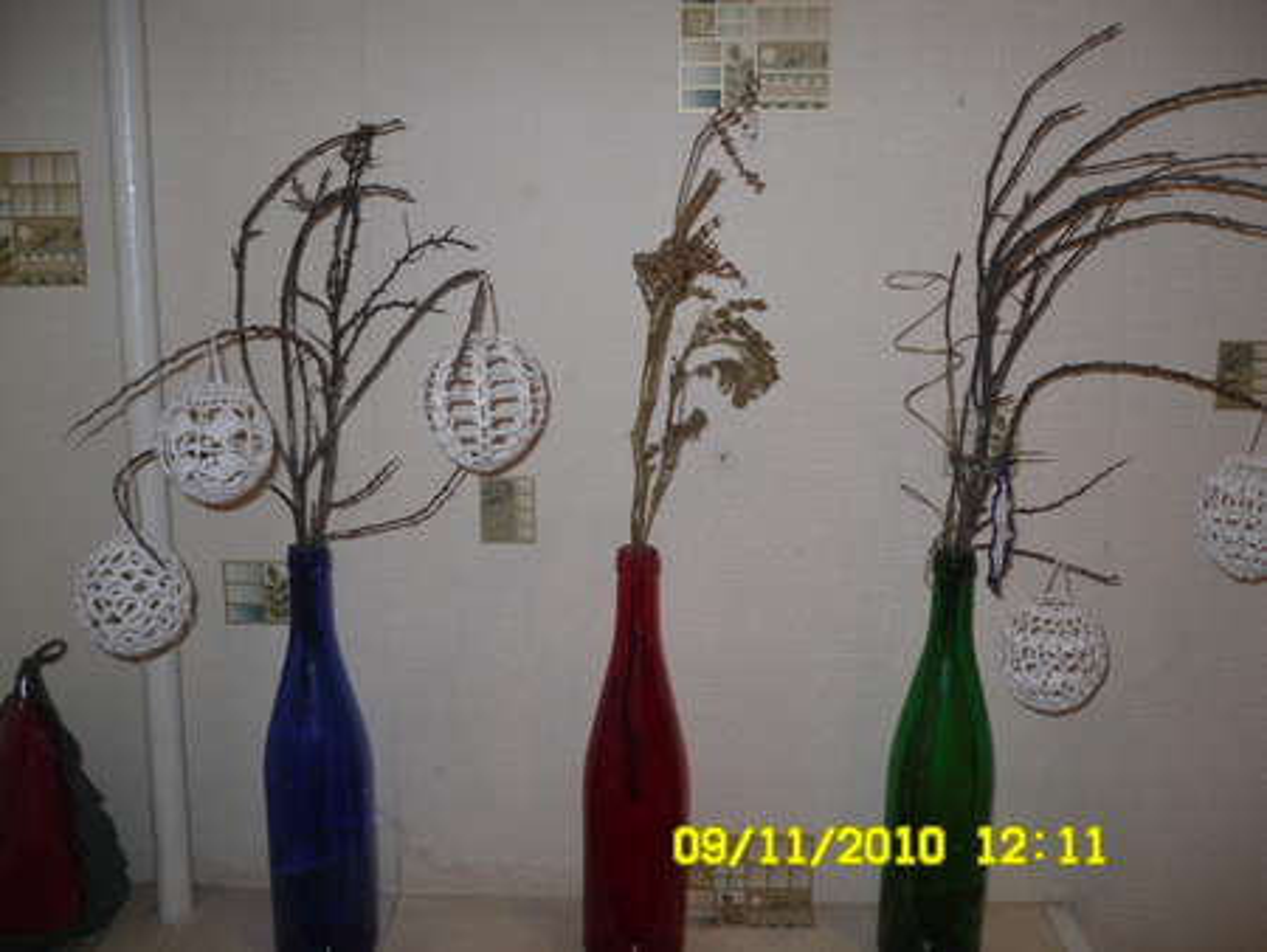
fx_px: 1282
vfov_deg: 40.7
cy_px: 476
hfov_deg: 52.6
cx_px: 634
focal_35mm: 35
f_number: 3
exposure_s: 1/45
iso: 80
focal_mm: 6.3
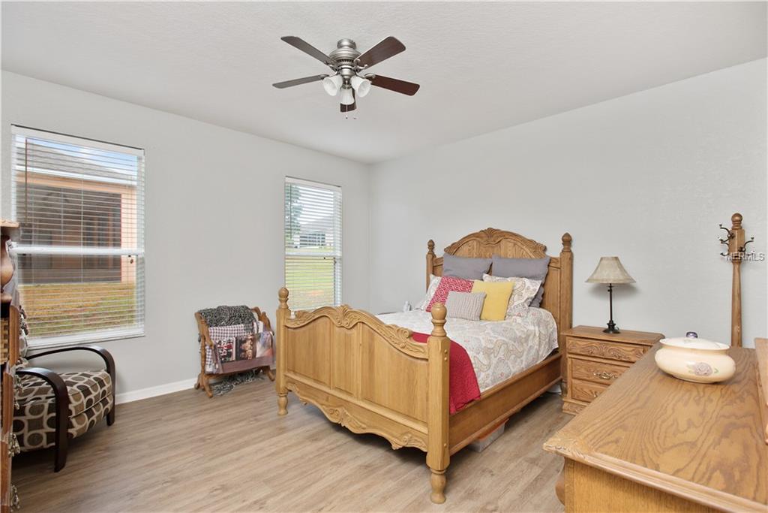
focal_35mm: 17
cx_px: 384
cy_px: 256
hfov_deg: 93.3
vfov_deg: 70.5
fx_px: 363
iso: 500
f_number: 7.1
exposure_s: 1/6
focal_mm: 17
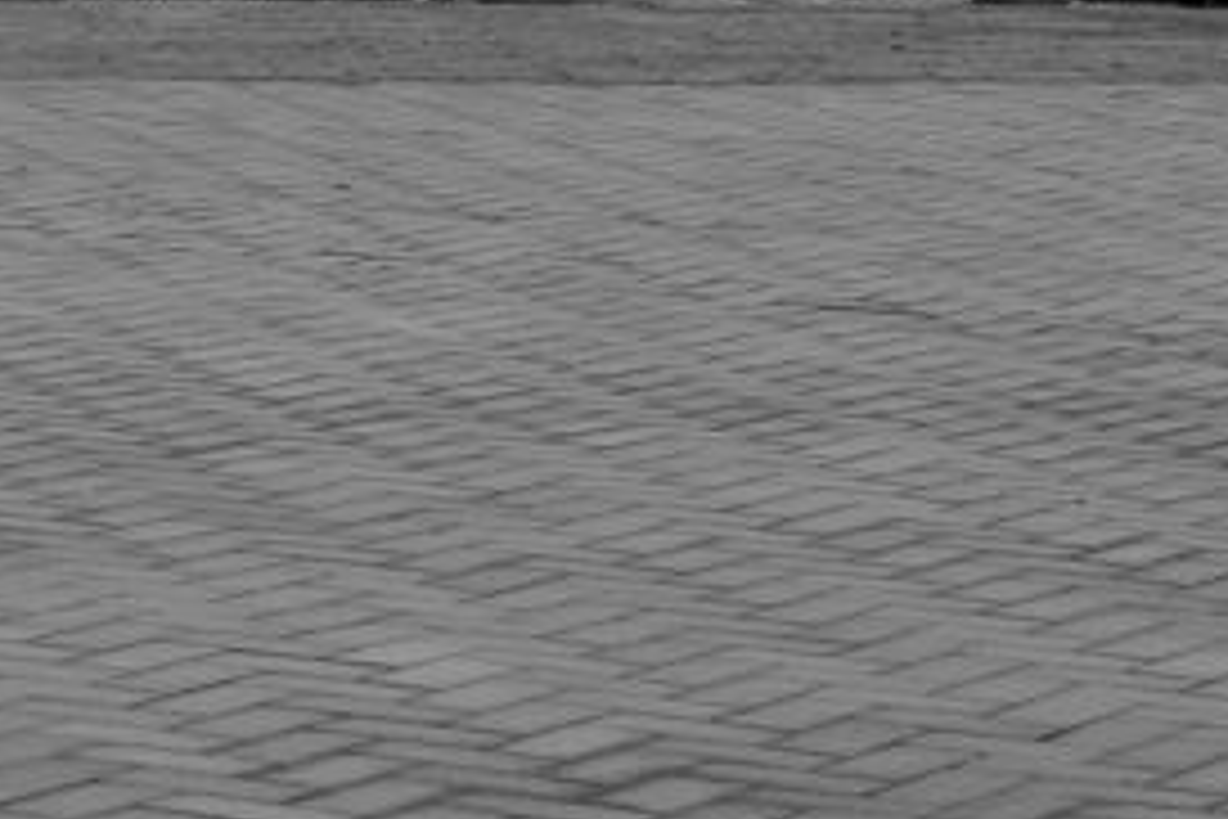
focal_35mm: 197
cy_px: -400
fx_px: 6715
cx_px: -117
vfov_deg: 6.9
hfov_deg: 10.3
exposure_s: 1/2000
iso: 100
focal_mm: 35
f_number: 5.6
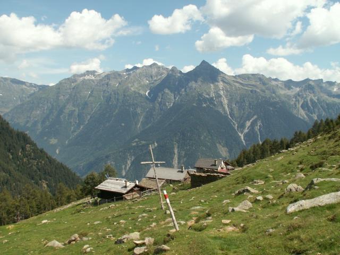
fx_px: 344
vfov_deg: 40.7
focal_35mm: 35
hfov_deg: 52.6
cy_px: 128
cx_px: 170
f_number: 6.3
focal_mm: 5.86
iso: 50
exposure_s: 1/200
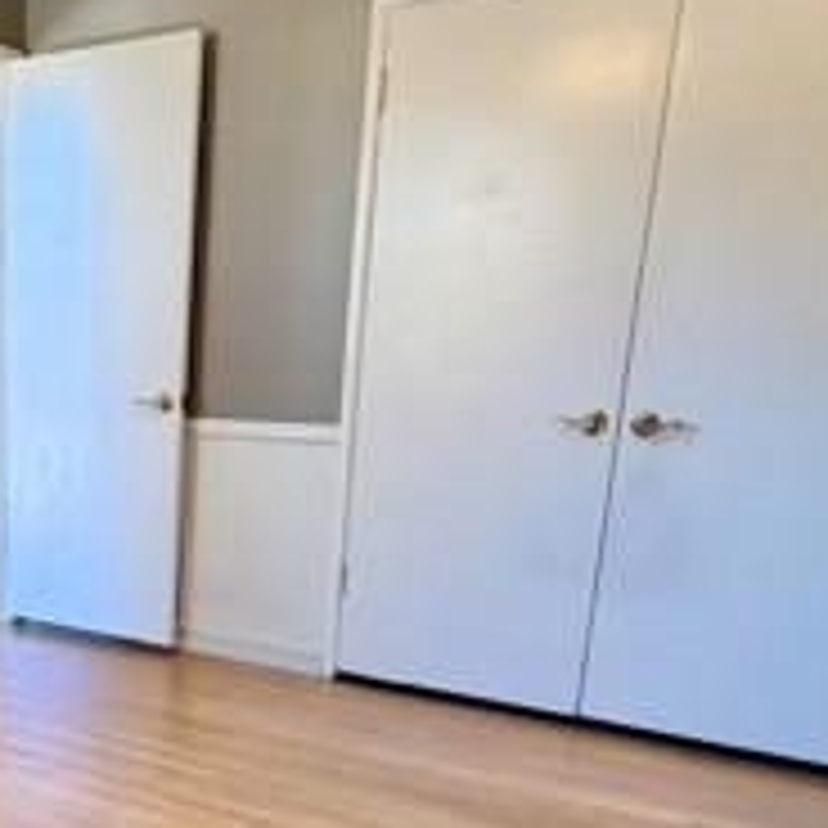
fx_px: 1164
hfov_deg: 35.7
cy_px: 662
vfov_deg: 37.8
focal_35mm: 43
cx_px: 18
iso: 250
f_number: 2.2
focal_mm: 2.22
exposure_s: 1/120
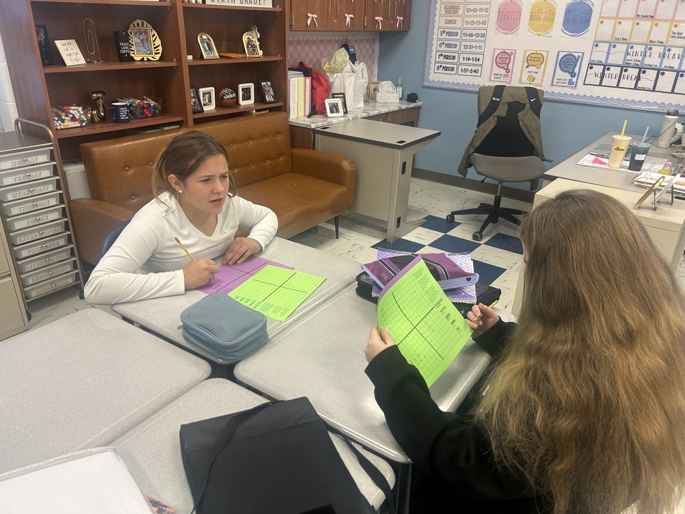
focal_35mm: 26
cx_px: 342
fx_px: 515
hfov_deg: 67.3
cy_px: 257
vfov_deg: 53.1
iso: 80
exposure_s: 1/60
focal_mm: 5.7
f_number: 1.5
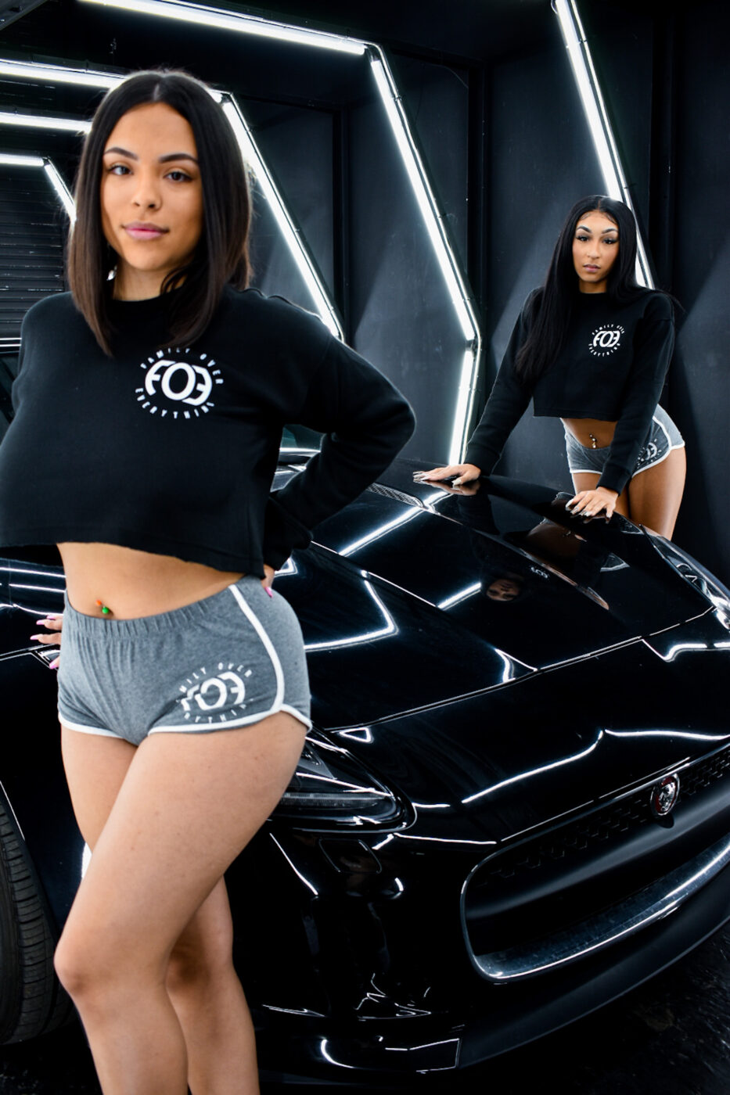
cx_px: 365
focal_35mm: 34
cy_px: 548
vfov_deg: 55.1
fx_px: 1050
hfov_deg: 38.4
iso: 280
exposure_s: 1/40
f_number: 3.8
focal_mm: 23
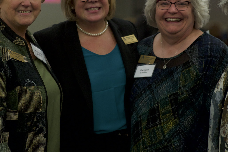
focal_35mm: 154
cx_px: 130
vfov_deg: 8.9
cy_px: 53
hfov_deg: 13.3
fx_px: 976
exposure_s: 1/250
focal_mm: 85
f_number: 2.5
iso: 2000
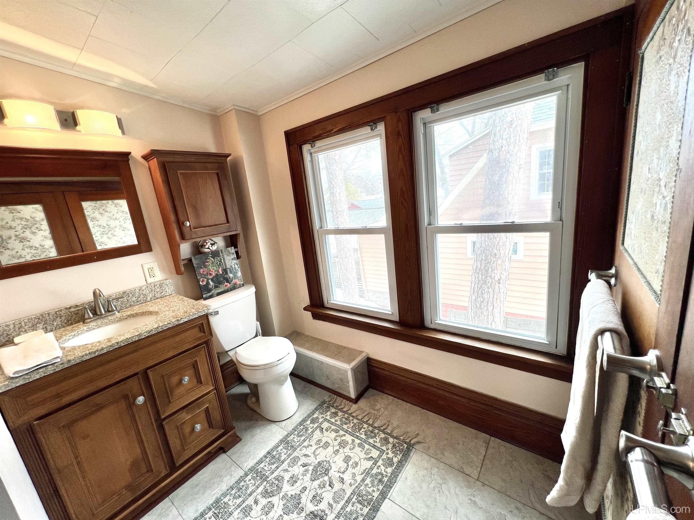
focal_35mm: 13
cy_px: 260
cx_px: 347
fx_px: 261
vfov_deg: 89.9
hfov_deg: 106.2
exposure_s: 1/120
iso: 32
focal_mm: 1.57
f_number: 1.8
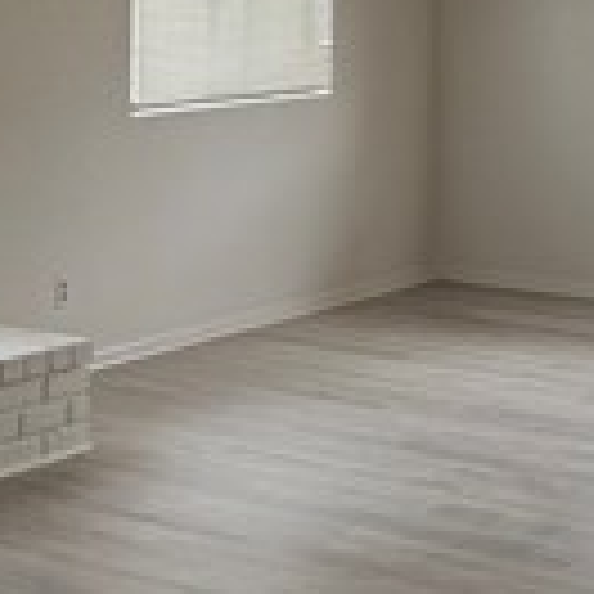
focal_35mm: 103
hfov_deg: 16.1
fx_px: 2000
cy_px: 0
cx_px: -148
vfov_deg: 16.5
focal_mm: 6.76
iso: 200
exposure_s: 1/167
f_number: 1.78
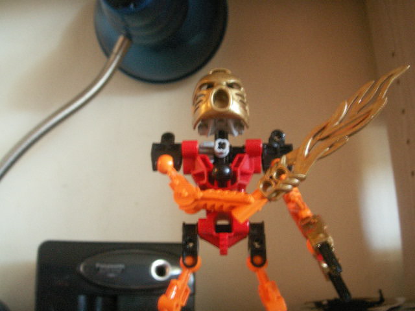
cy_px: 156
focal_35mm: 37
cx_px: 208
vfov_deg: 38.7
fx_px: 444
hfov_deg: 50.1
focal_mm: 7.7
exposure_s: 1/3
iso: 160
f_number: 3.5
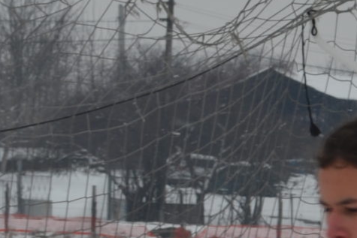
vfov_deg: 3.2
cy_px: 577
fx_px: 4166
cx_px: 841
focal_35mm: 420
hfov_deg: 4.8
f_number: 8
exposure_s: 1/250
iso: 100
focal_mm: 52
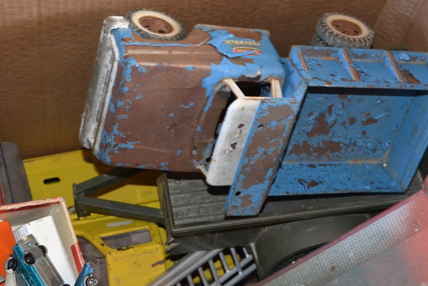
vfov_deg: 18.4
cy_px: 134
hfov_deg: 27.3
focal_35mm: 74
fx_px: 880
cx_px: 247
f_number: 4.8
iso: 2800
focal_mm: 32
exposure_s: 1/60
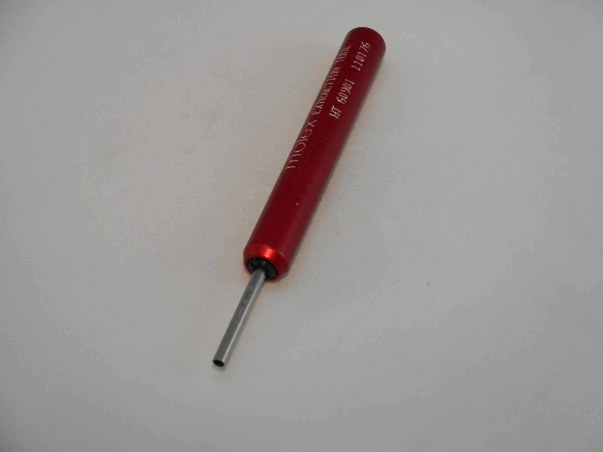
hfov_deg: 22.0
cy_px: 226
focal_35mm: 89
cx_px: 302
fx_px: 1550
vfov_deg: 16.6
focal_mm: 15.9
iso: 180
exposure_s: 1/60
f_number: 5.6
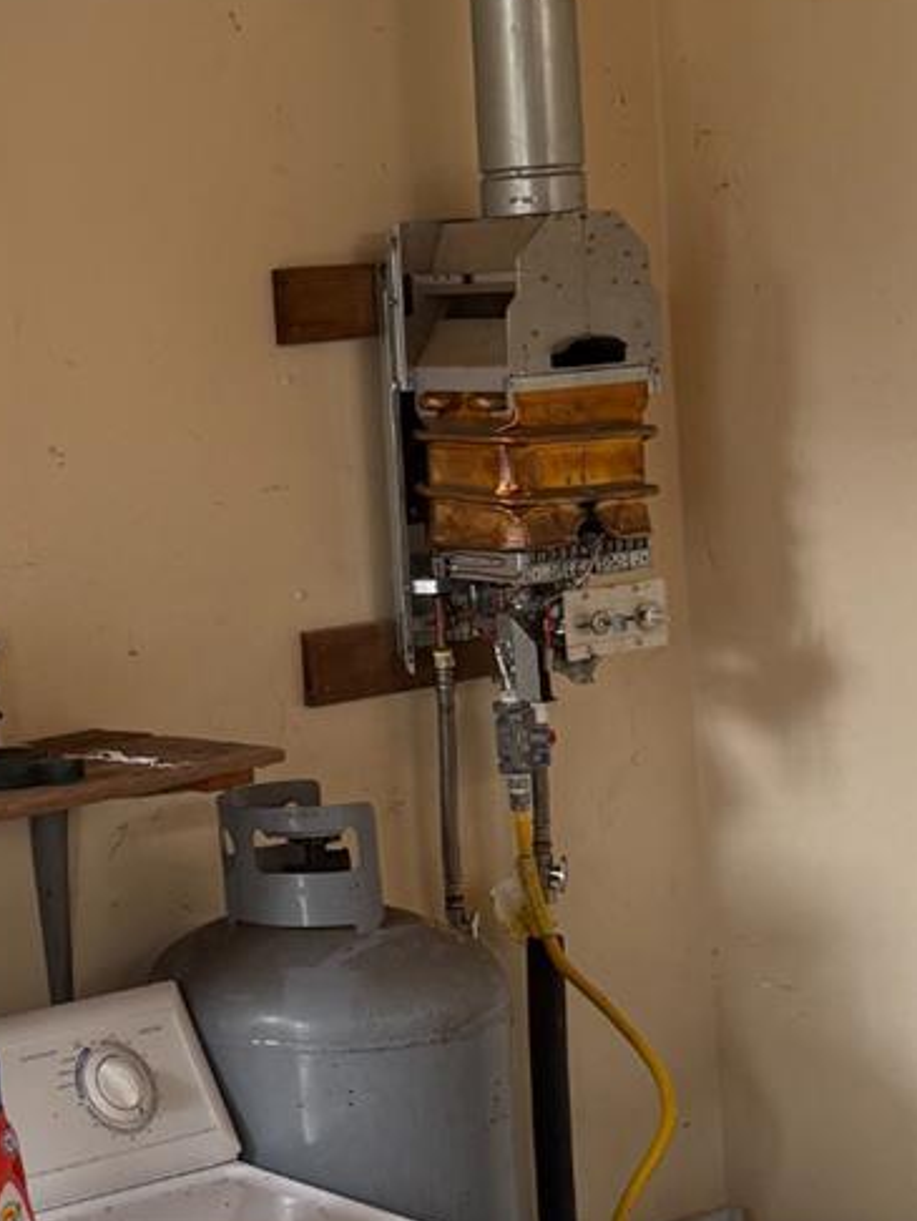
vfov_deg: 26.2
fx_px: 2611
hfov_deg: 18.7
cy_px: 398
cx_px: -227
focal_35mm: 74
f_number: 1.78
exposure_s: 1/121
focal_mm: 6.76
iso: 125
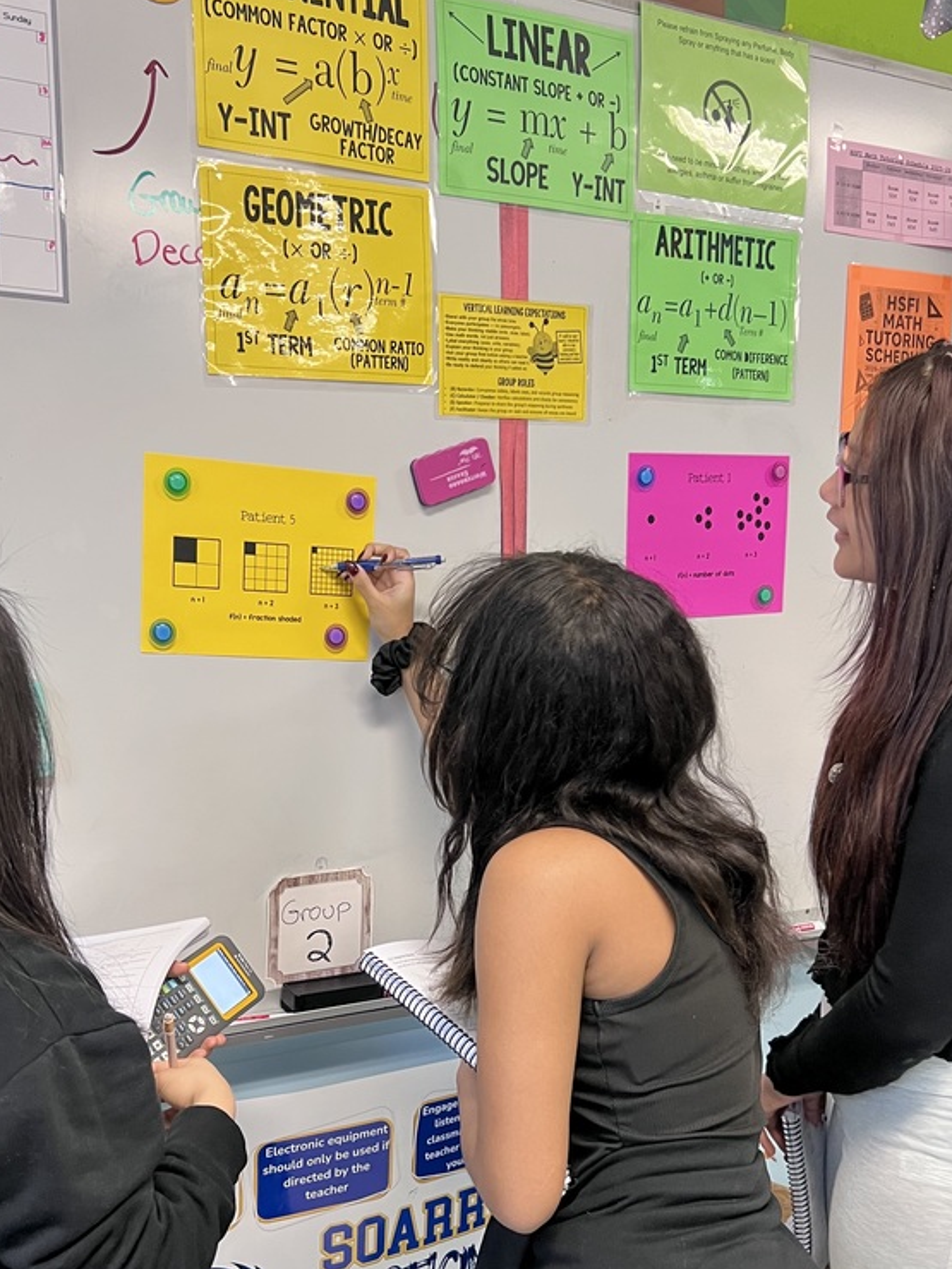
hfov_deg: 39.6
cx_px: 419
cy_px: 820
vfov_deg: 50.6
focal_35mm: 36
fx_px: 1320
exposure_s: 1/61
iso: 125
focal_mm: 5.7
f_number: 1.5
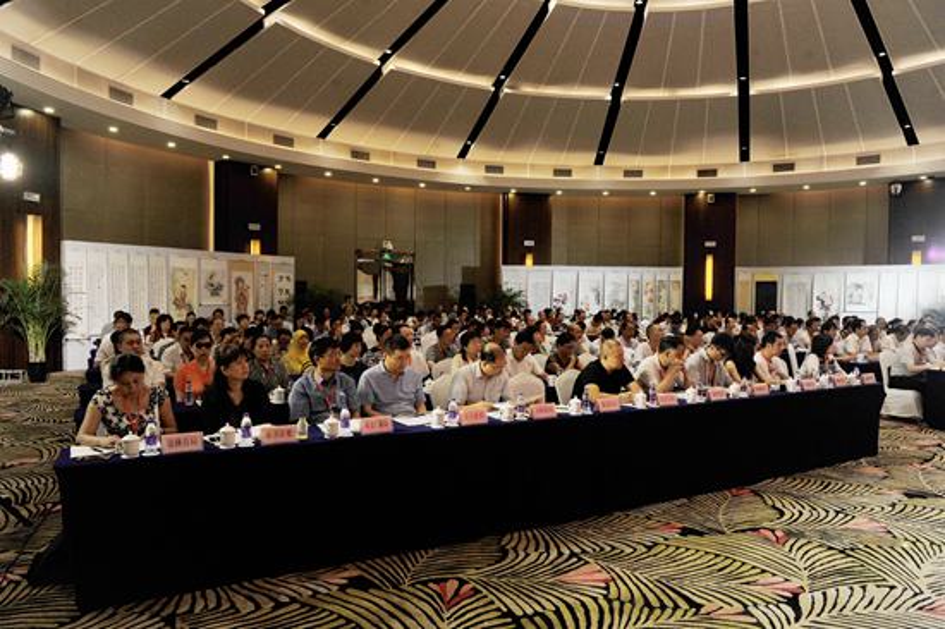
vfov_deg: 53.1
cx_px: 472
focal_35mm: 24
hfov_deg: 73.8
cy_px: 314
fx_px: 630
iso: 1000
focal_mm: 24
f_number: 6.3
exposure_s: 1/200
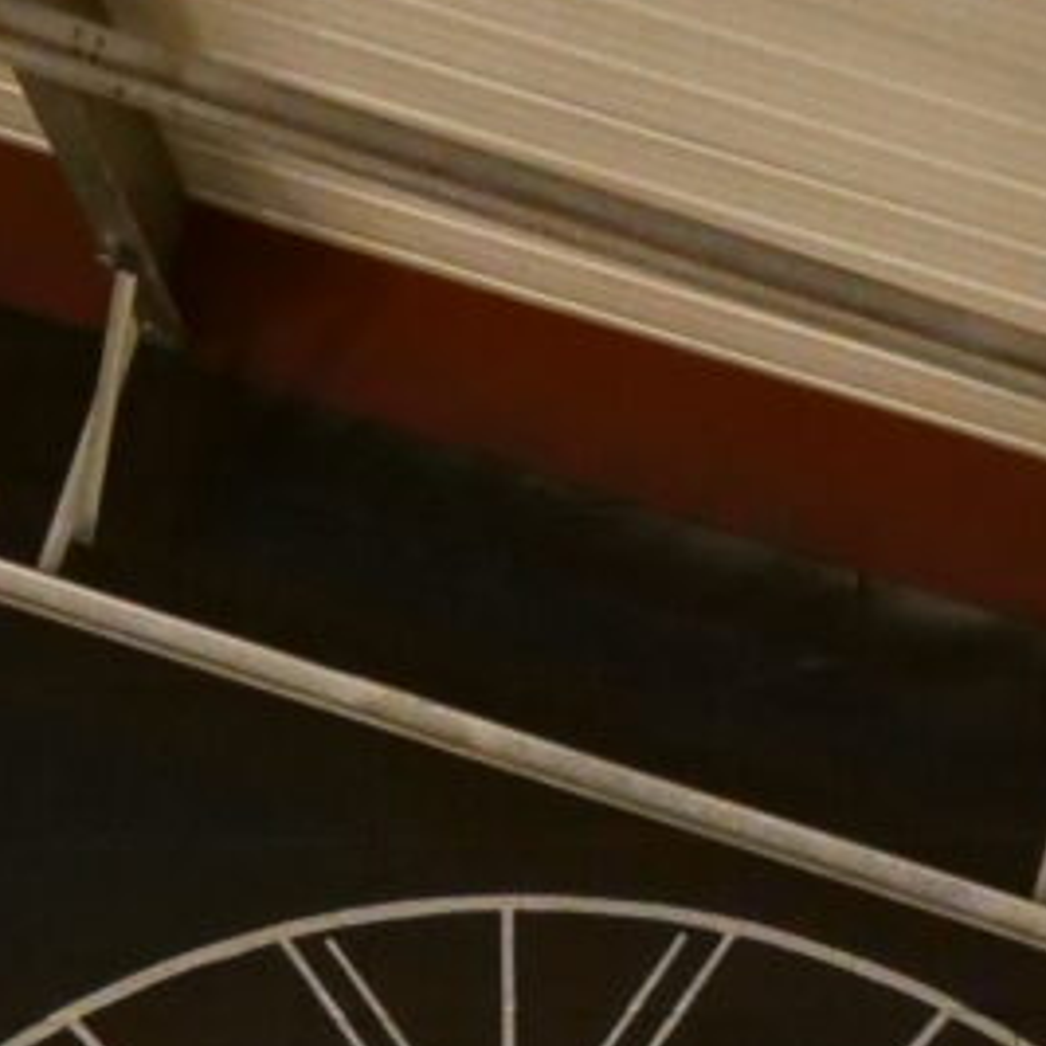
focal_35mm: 216
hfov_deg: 8.1
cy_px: 2354
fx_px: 7384
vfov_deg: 7.6
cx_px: 639
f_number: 3.8
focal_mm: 17
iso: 3200
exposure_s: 1/15
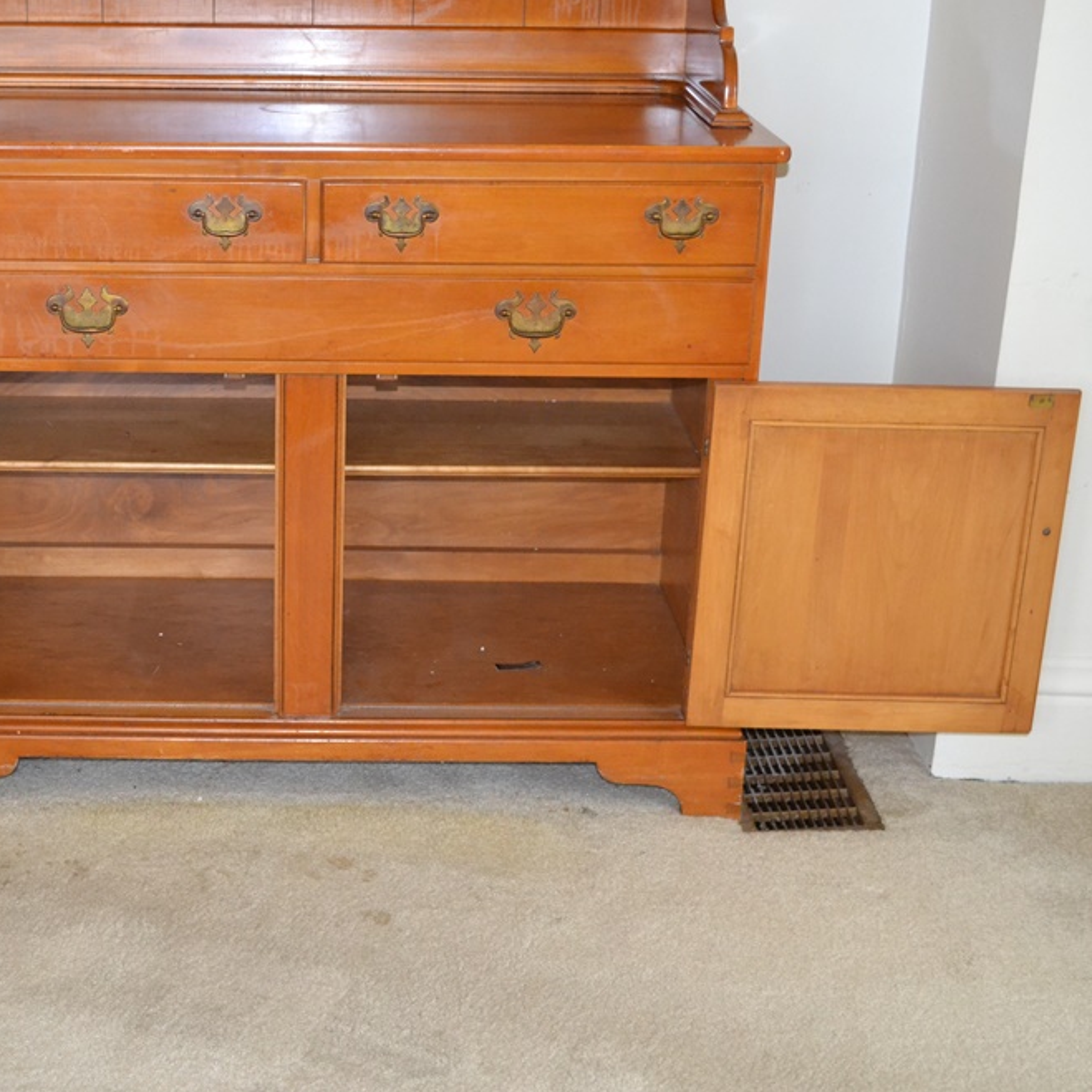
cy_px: 549
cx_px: 316
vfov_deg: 29.6
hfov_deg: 29.2
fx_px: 2070
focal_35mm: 58
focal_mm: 30
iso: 2800
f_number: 4.5
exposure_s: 1/60
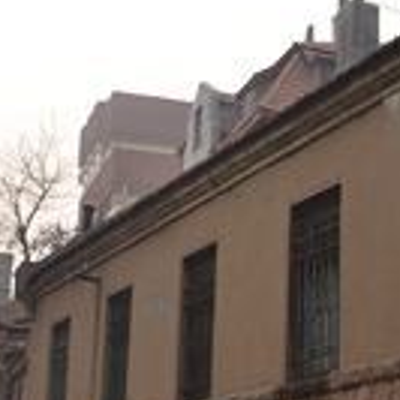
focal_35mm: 86
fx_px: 1124
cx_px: 550
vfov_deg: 20.2
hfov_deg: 18.5
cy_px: 218
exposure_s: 1/200
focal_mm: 18
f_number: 7.1
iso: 100
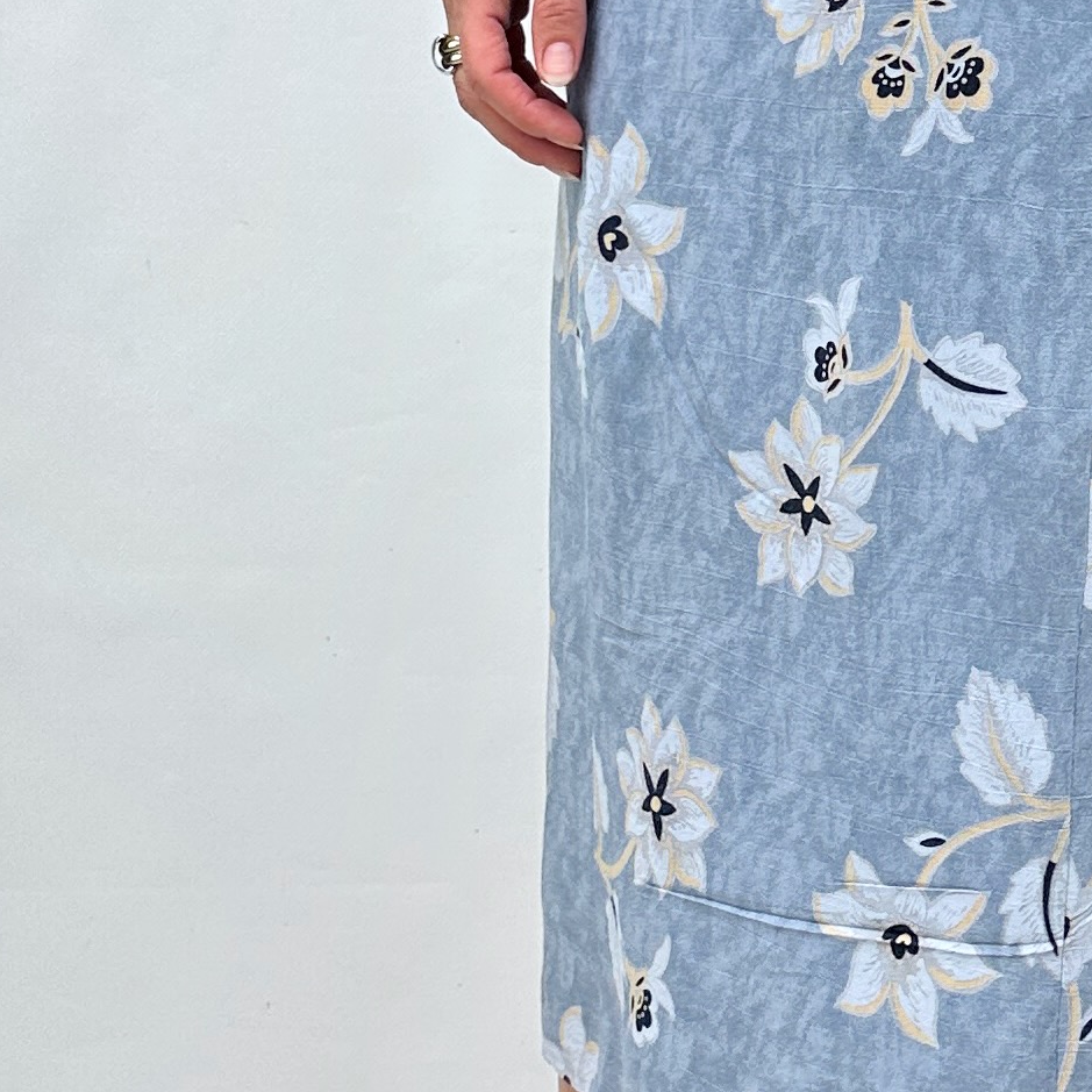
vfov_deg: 22.2
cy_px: 90
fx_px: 2712
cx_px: 1059
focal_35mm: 76
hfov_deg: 22.0
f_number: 1.78
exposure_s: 1/1095
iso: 80
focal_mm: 6.86
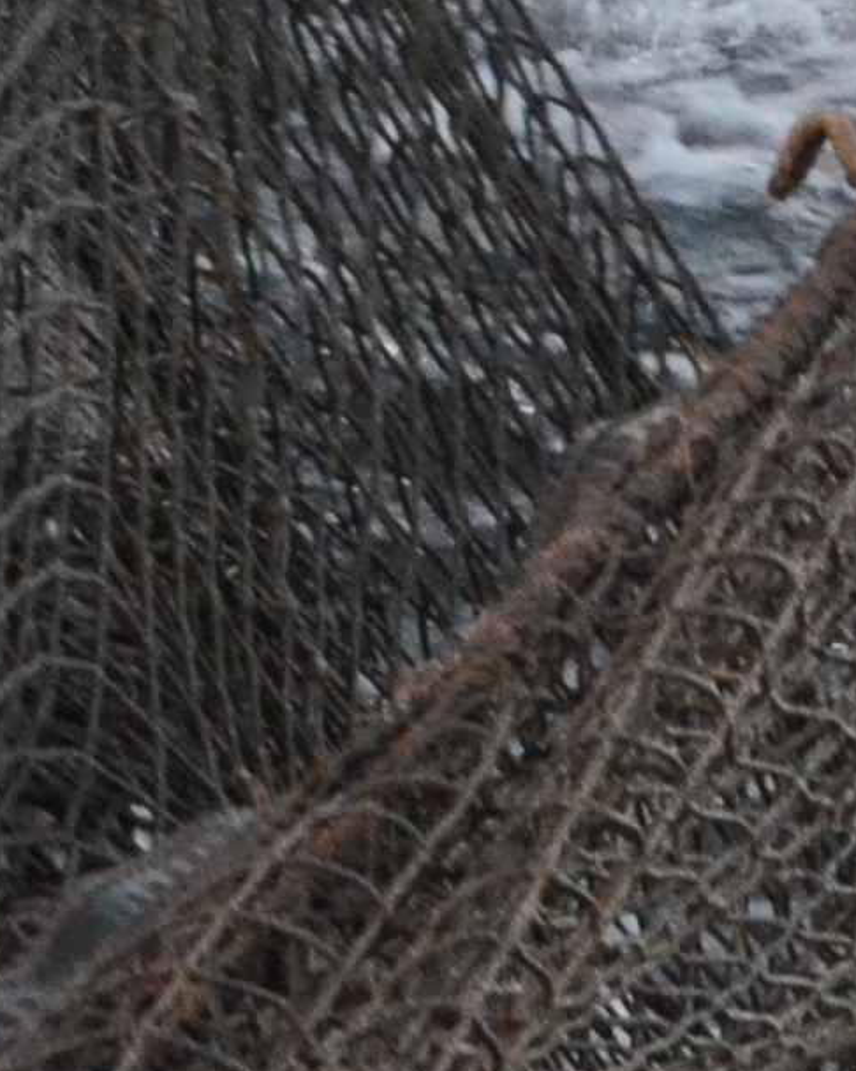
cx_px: 1046
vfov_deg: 4.8
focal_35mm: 399
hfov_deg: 3.9
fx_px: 12635
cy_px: -1048
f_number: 13
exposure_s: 1/100
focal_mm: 35
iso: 2000
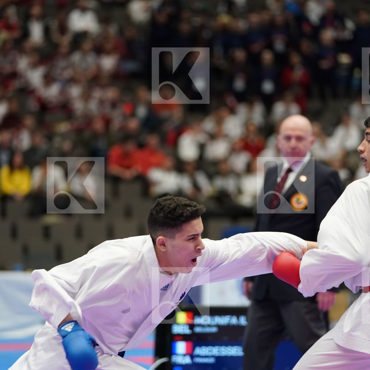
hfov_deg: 9.6
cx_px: 181
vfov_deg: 9.6
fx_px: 2201
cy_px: 185
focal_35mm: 182
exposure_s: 1/1000
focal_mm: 142
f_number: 2.8
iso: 3200
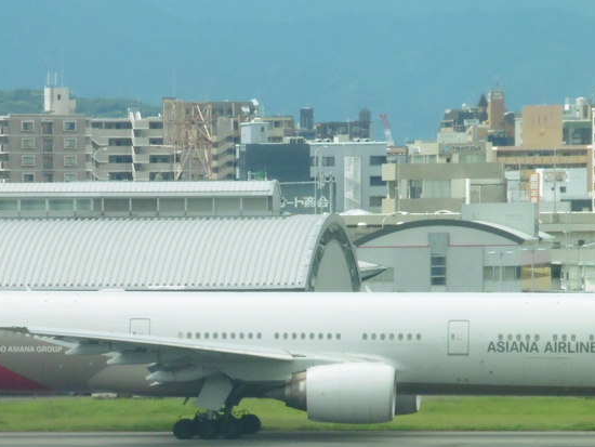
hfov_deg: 3.7
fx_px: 9251
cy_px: 345
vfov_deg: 2.8
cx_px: 220
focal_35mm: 538
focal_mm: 51.5
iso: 400
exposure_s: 1/500
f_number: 6.3
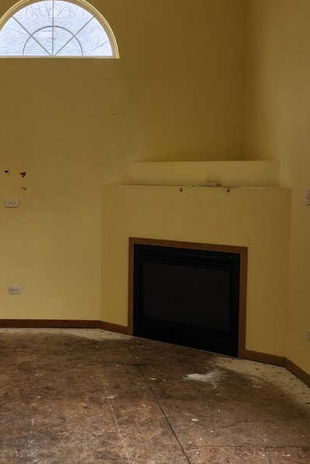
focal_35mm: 57
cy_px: 225
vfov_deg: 35.0
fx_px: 736
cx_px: 52
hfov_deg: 23.4
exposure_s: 1/180
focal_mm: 6.4
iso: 80
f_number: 1.8
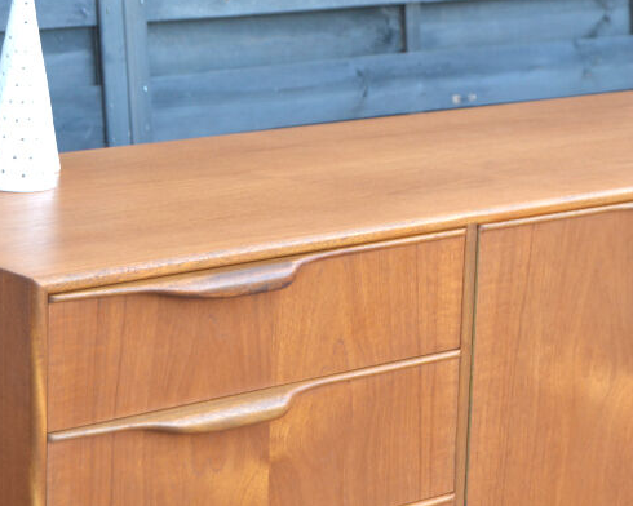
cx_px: 439
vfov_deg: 12.4
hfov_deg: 15.5
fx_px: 2323
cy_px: 226
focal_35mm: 124
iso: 400
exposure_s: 1/60
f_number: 5.3
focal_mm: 48
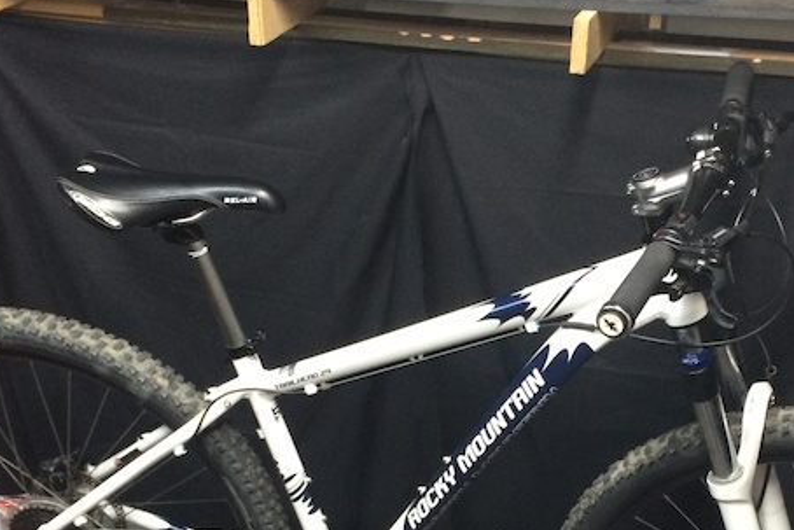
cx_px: 451
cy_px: 416
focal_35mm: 55
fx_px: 1213
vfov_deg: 24.3
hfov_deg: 36.2
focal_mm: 4.12
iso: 320
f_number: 2.2
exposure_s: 1/20
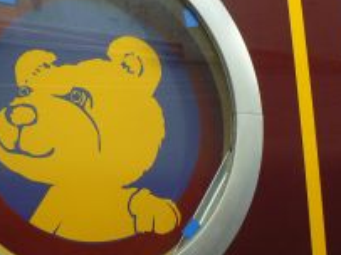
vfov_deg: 22.8
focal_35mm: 64
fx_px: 630
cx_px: 151
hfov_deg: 30.3
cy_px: 92
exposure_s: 1/30
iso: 200
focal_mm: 6
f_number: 2.8
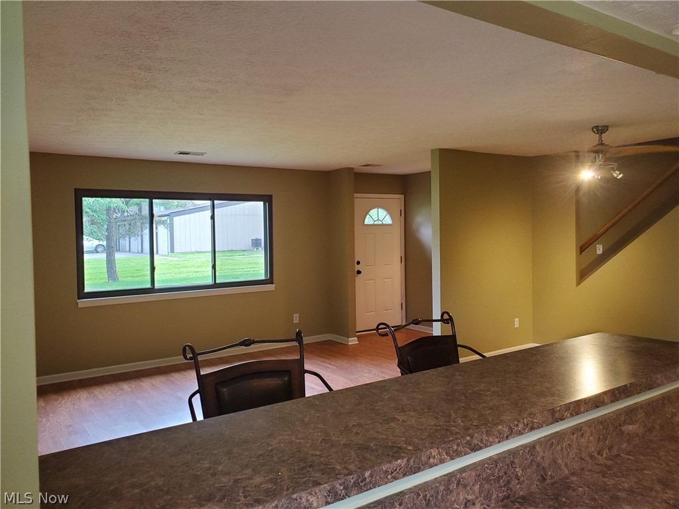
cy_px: 254
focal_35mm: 26
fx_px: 510
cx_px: 340
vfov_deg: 53.1
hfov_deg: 67.3
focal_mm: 4.3
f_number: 2.4
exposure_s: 1/39
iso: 320
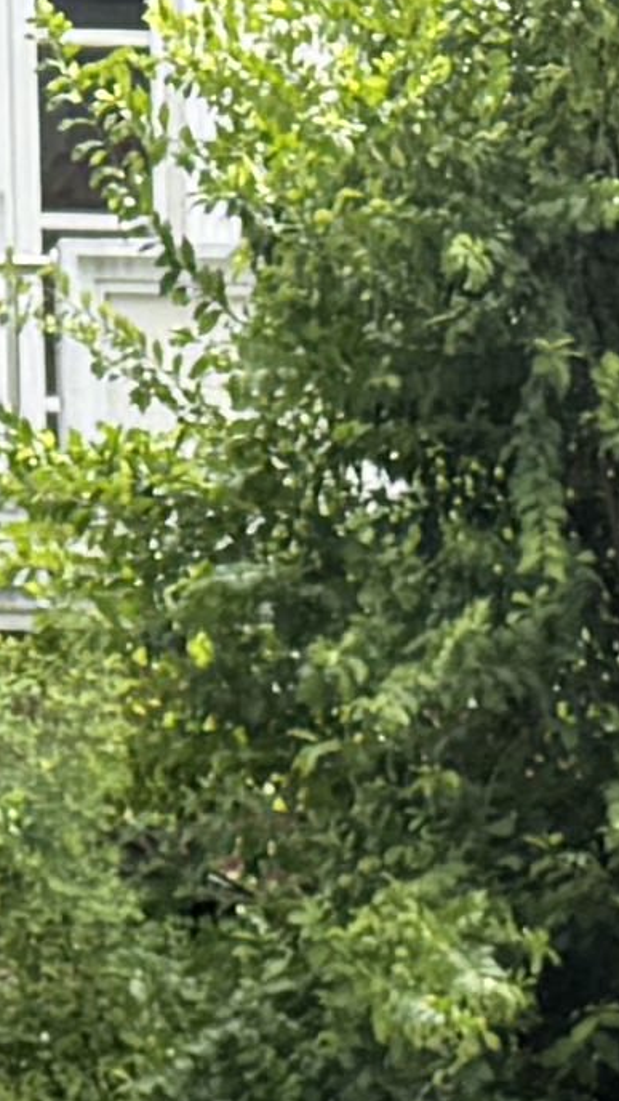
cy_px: 2858
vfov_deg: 8.8
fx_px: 6332
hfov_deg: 5.6
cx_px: 638
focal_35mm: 217
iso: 80
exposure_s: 1/2299
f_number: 1.78
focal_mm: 6.76
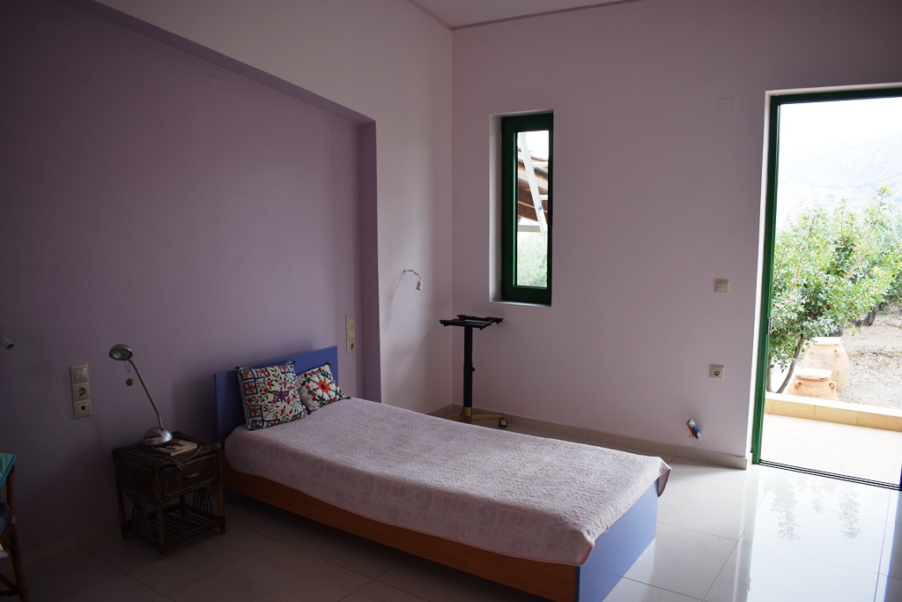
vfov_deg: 47.9
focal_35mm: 27
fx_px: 677
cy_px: 301
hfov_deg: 67.4
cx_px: 451
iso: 400
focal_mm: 18
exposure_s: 1/100
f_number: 5
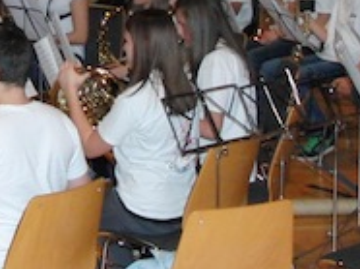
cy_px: -14
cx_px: -6
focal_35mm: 155
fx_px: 1610
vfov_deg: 9.5
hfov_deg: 12.6
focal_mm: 7.3
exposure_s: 1/60
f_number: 2.7
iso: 400
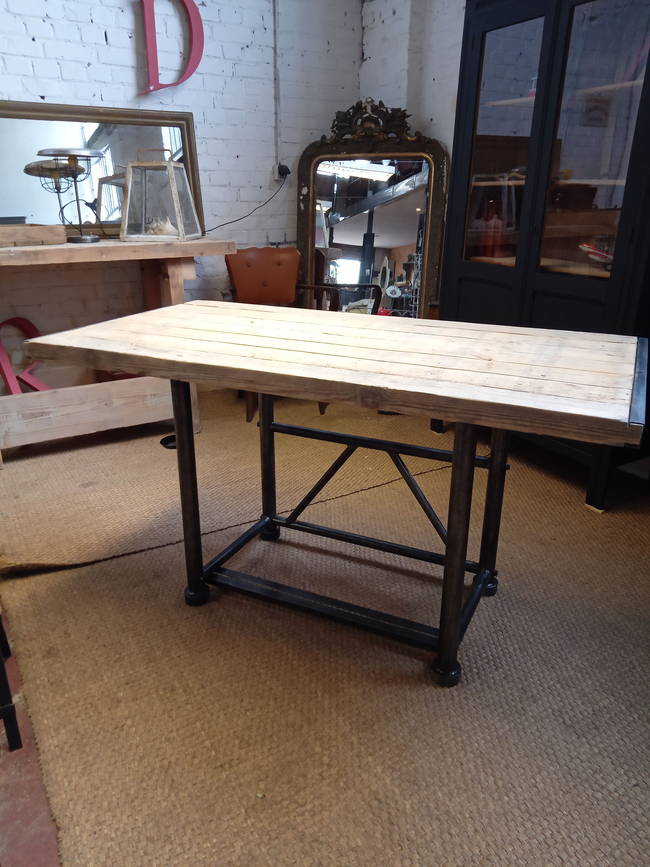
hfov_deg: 53.1
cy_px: 434
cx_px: 325
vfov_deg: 67.3
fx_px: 651
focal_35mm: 26
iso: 385
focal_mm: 3.46
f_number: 2.2
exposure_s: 1/33.3
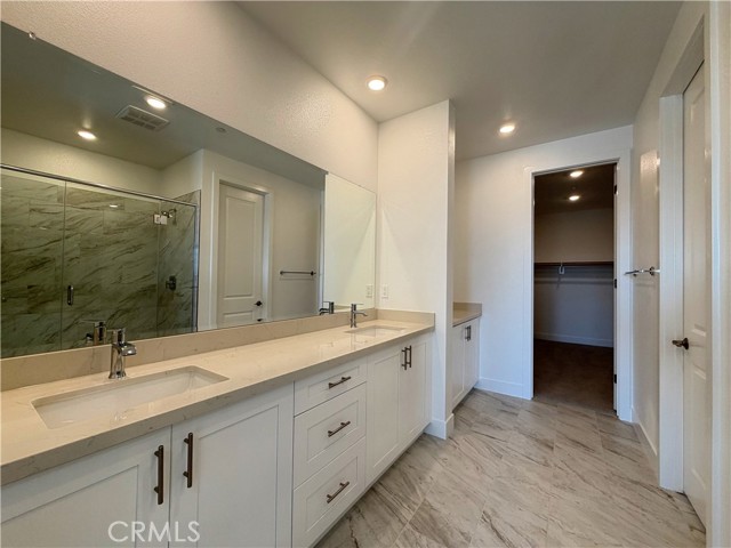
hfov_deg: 102.1
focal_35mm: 14
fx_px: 296
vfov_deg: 85.7
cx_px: 366
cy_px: 274
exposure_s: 1/120
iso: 100
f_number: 2.2
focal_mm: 2.22
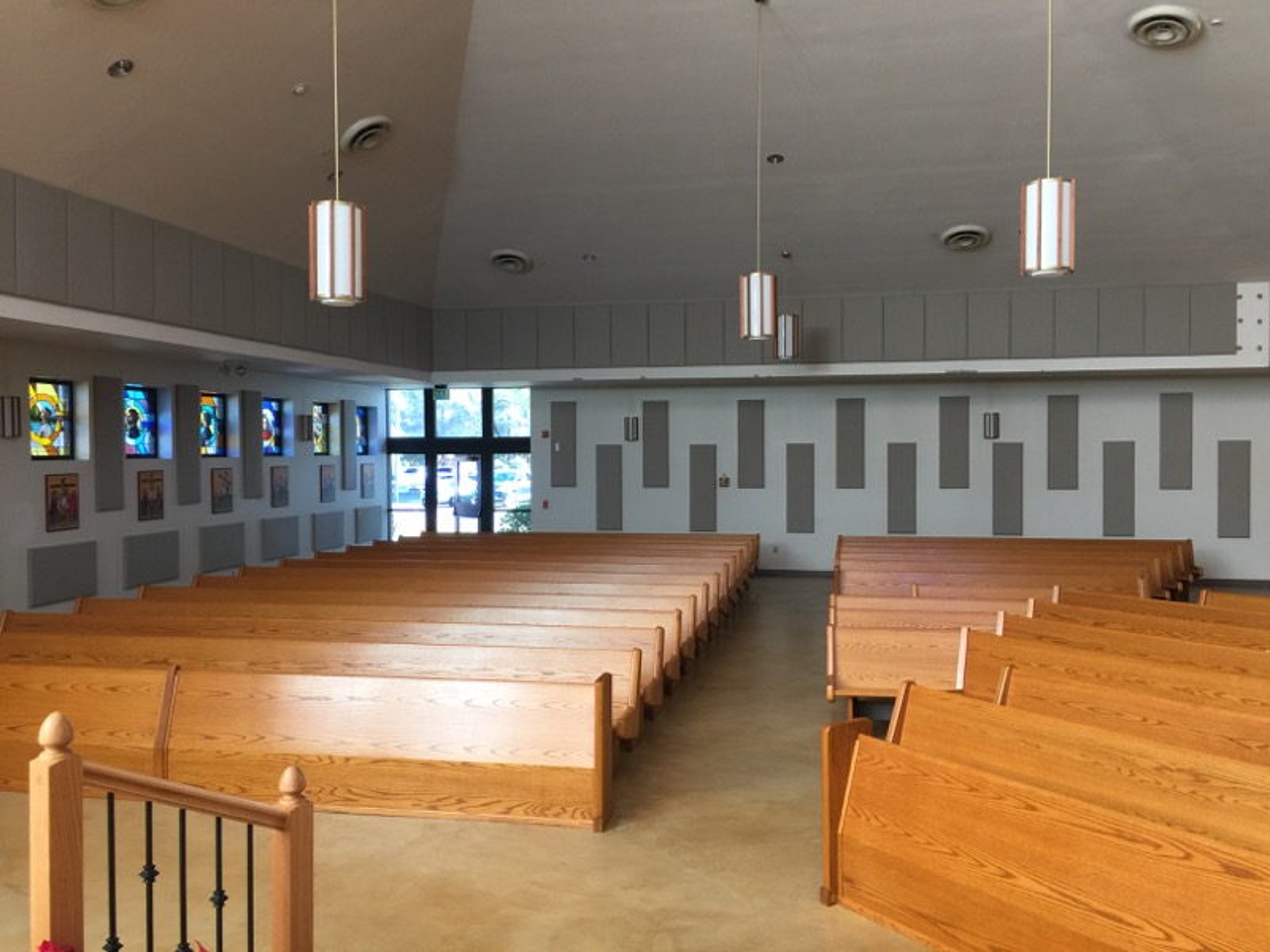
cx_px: 635
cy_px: 476
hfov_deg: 61.7
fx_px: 1064
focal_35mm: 29
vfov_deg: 48.2
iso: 32
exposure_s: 1/30
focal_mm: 4.15
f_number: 2.2
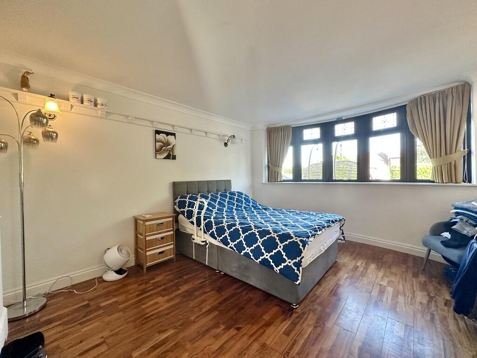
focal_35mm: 14
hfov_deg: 102.1
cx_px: 238
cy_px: 179
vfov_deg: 85.7
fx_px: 193
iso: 250
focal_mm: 2.22
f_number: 2.2
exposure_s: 1/100
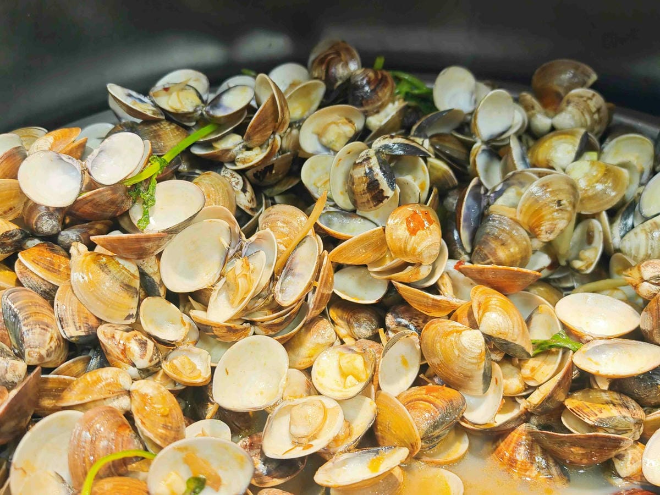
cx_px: 330
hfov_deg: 50.1
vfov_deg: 38.7
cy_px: 248
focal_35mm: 37
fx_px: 705
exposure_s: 1/120
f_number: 2
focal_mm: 8.72
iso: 183
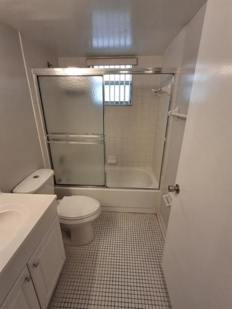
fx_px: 143
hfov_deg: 78.1
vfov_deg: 94.5
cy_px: 154
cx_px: 116
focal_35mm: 16
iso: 40
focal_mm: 1.64
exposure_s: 1/40
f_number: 2.2
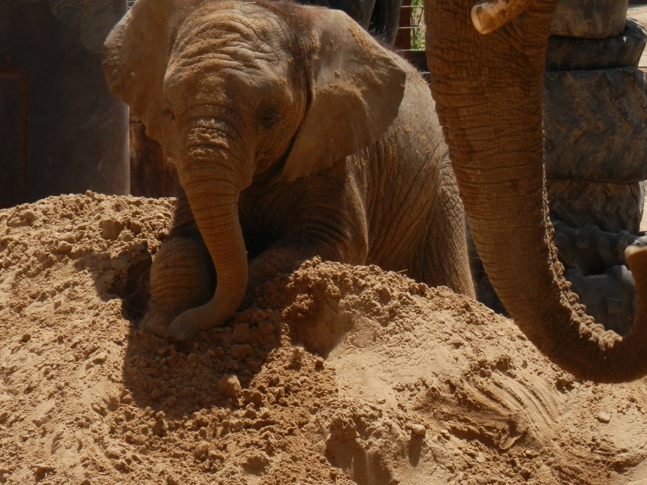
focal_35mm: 347
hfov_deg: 5.7
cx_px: 291
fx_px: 6484
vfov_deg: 4.3
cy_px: 228
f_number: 6.5
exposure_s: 1/200
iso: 80
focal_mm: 53.9
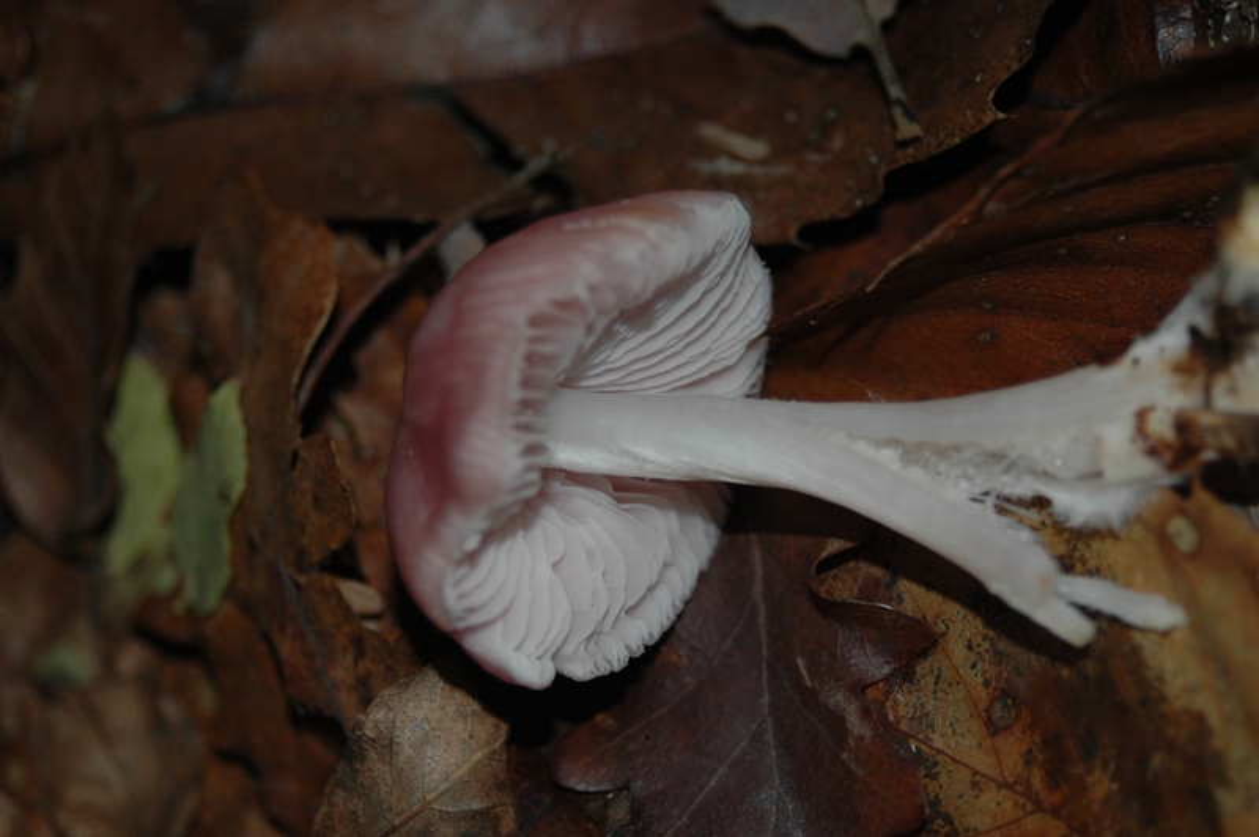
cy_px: 418
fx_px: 4193
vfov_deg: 11.4
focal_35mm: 120
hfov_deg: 17.1
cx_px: 630
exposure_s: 1/60
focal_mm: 80
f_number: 5.6
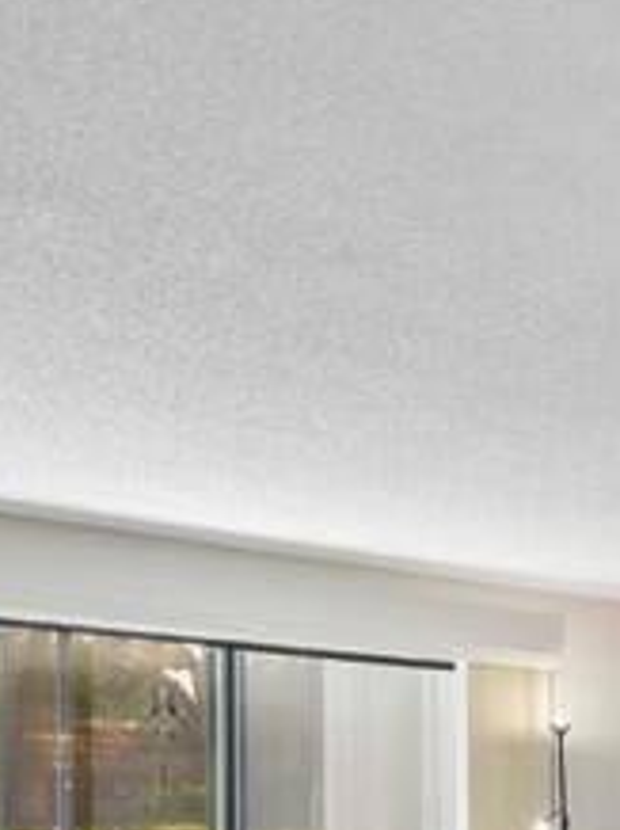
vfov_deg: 32.7
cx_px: 1179
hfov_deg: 19.1
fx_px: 1268
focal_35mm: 53
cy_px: 864
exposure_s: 1/5
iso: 100
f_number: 8
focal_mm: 15
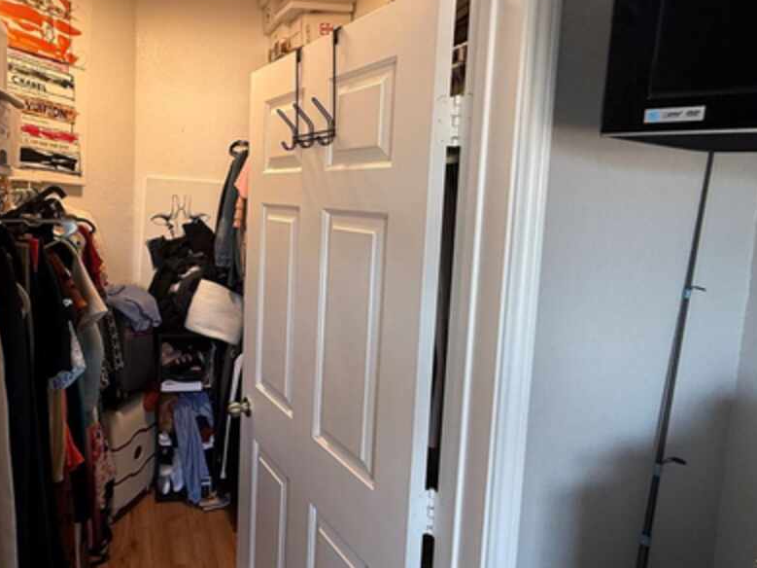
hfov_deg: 70.0
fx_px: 503
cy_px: 233
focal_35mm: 23
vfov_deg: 58.5
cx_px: 209
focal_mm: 2.22
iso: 250
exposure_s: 1/120
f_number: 2.2
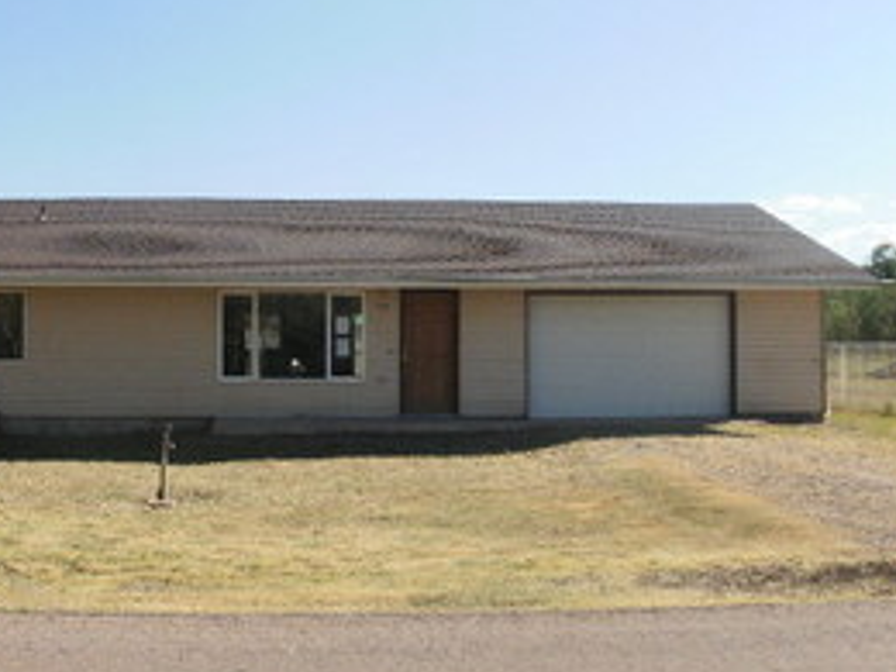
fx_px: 1242
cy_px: 338
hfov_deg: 39.6
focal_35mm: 48
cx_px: 383
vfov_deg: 30.3
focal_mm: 6.3
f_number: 5.6
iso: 100
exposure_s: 1/400
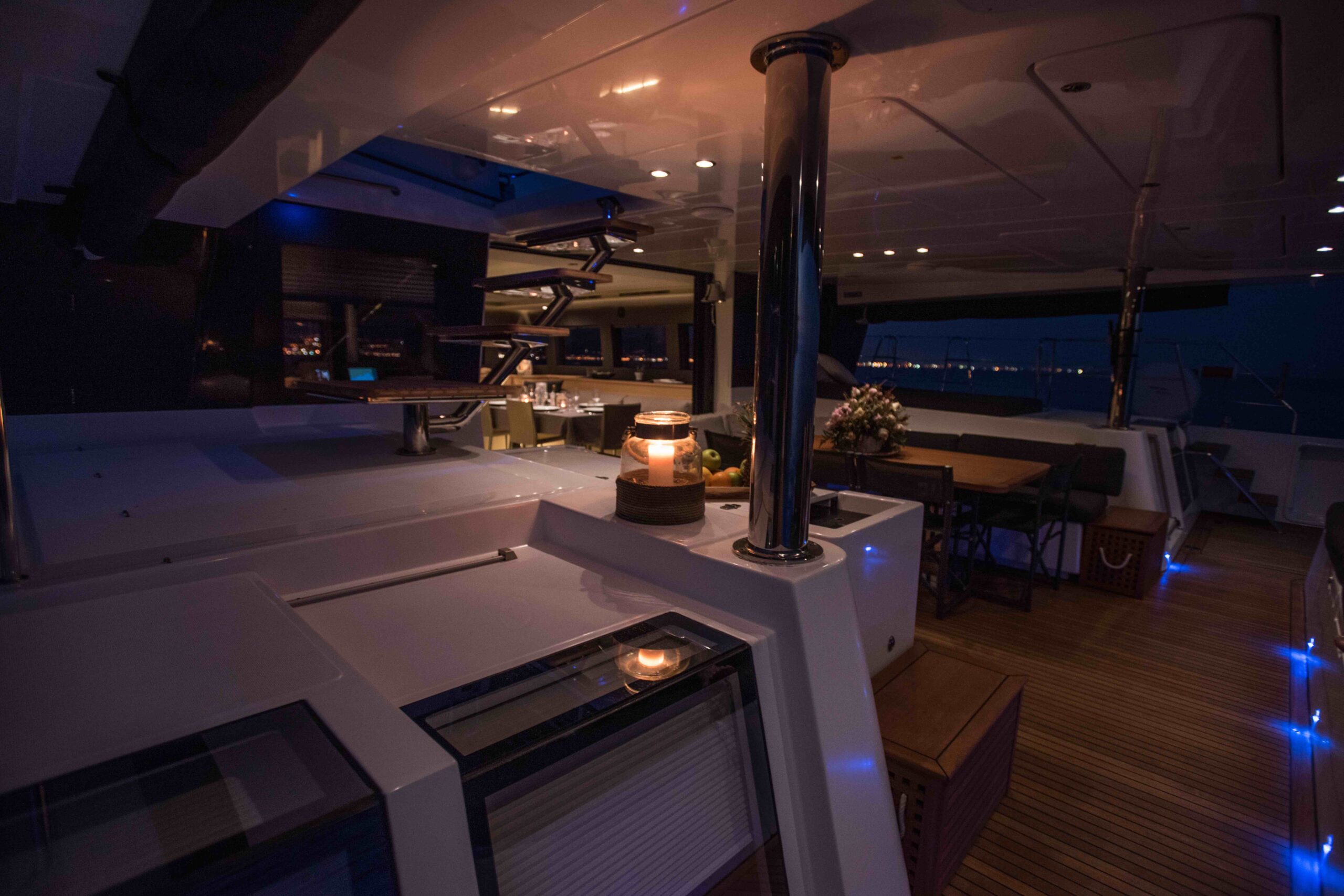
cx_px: 672
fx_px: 635
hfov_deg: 93.3
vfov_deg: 70.5
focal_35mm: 17
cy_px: 448
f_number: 2.8
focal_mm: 17
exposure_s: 1/8
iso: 800
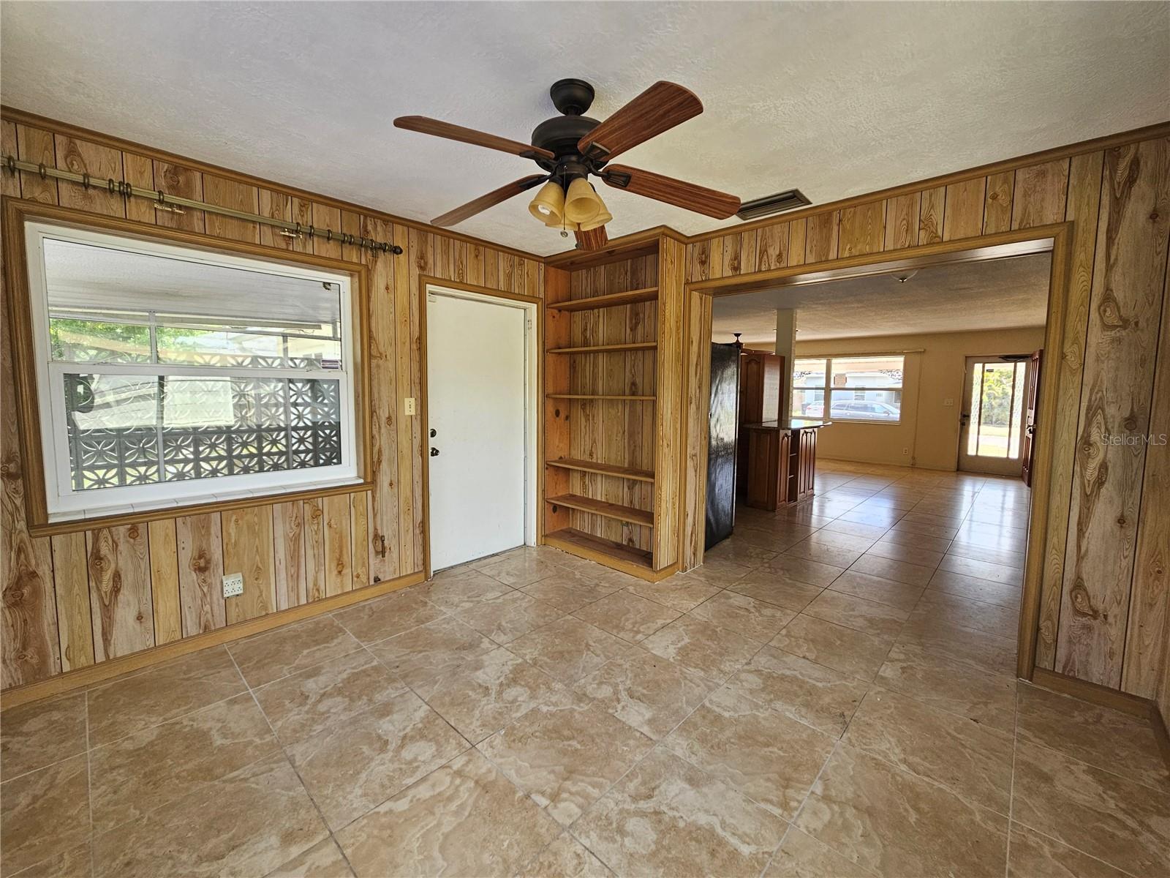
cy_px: 439
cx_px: 585
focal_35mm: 13
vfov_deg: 89.9
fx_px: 439
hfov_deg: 106.2
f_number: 2.2
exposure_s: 1/120
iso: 80
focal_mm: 2.2
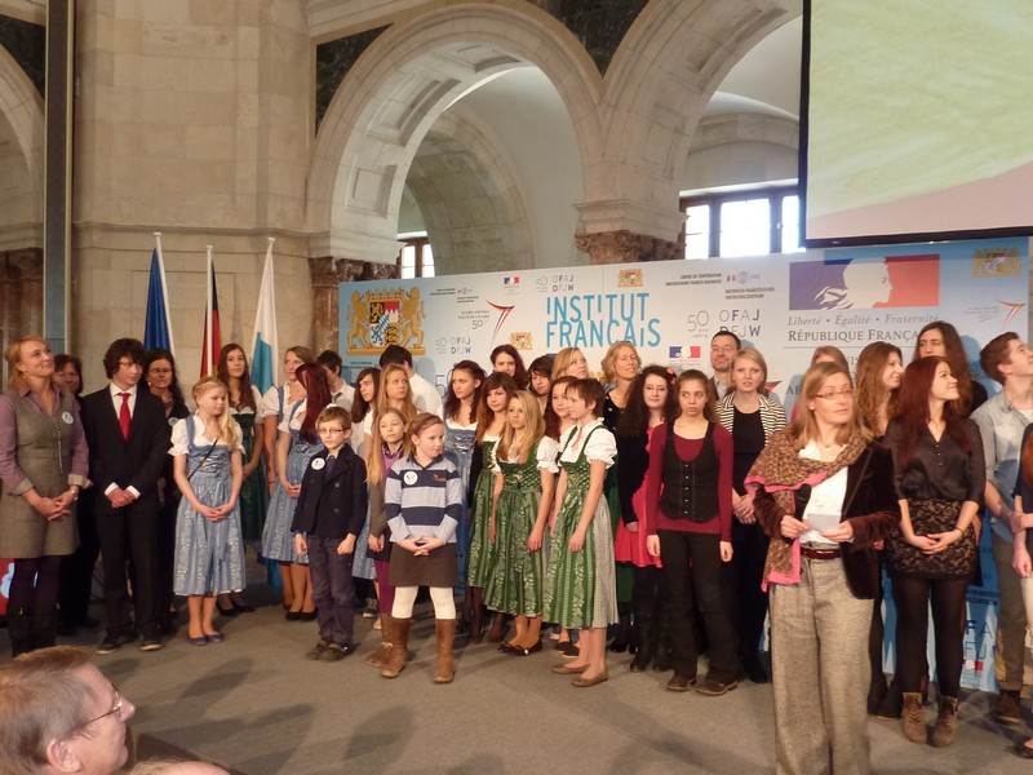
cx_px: 516
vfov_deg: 44.2
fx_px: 955
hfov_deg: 56.8
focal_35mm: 32
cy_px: 388
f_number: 3.3
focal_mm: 4.1
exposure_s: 1/30
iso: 250
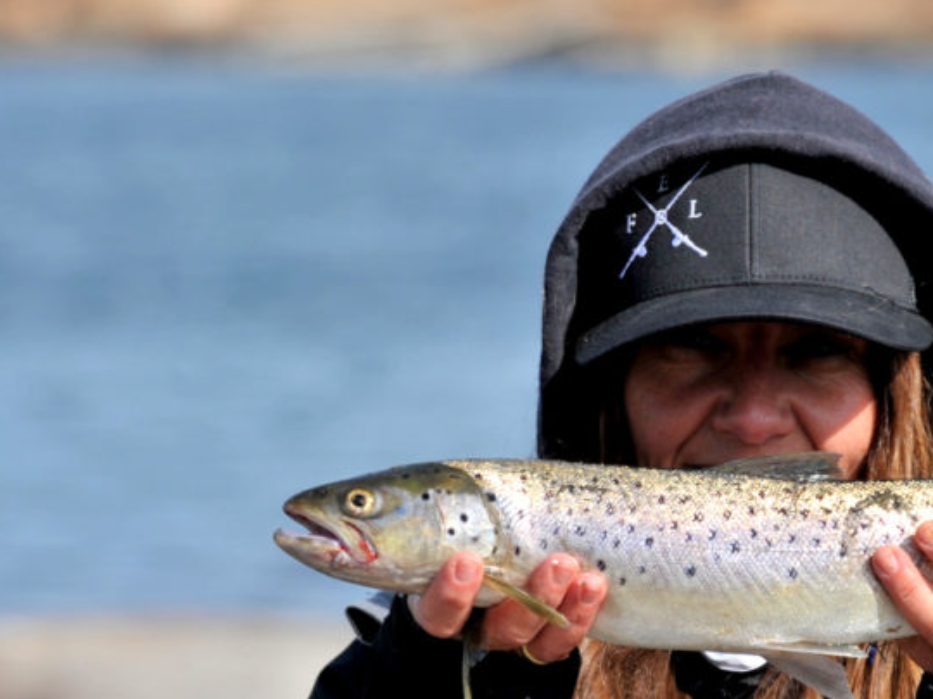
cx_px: 710
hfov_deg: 4.6
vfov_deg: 3.5
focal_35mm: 427
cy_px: 520
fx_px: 11509
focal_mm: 200
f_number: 7.1
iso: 200
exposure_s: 1/800
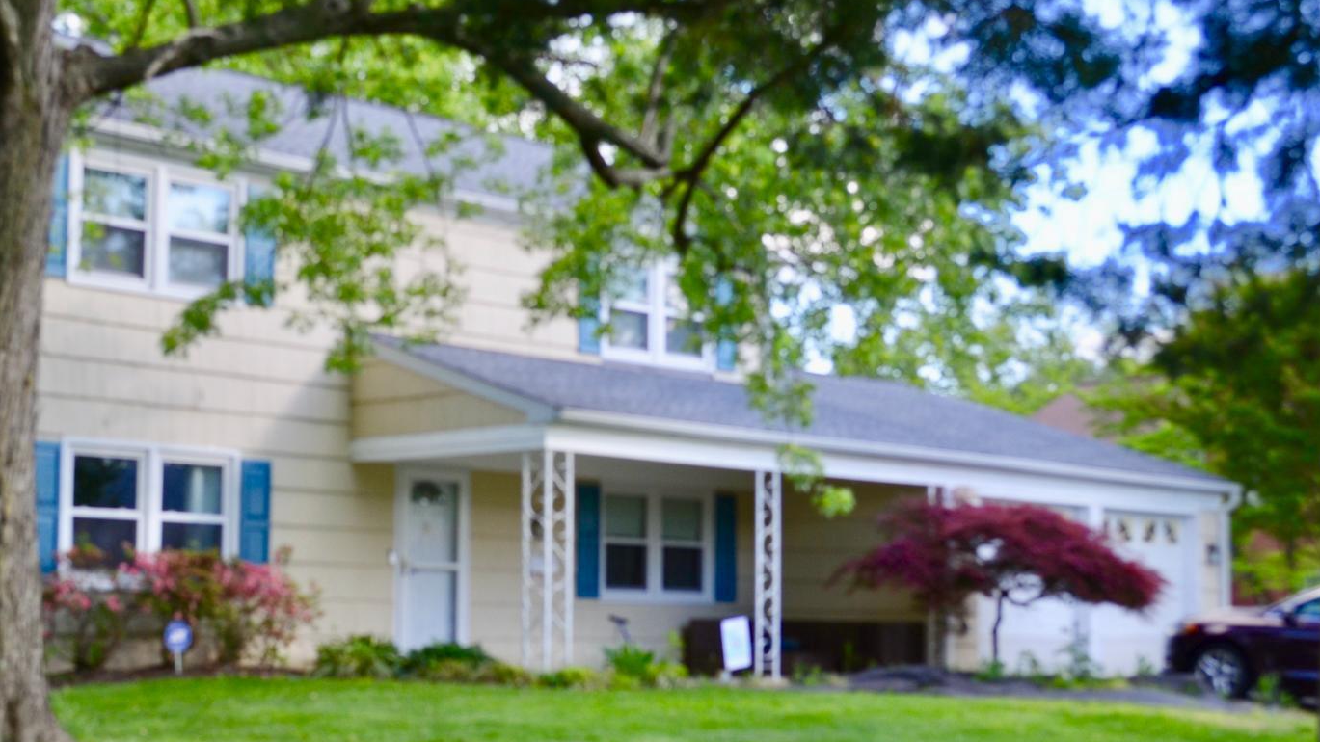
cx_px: 507
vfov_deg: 19.7
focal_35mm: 61
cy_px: 432
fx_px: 2135
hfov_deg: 34.2
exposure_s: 1/160
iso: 200
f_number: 6.3
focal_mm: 26
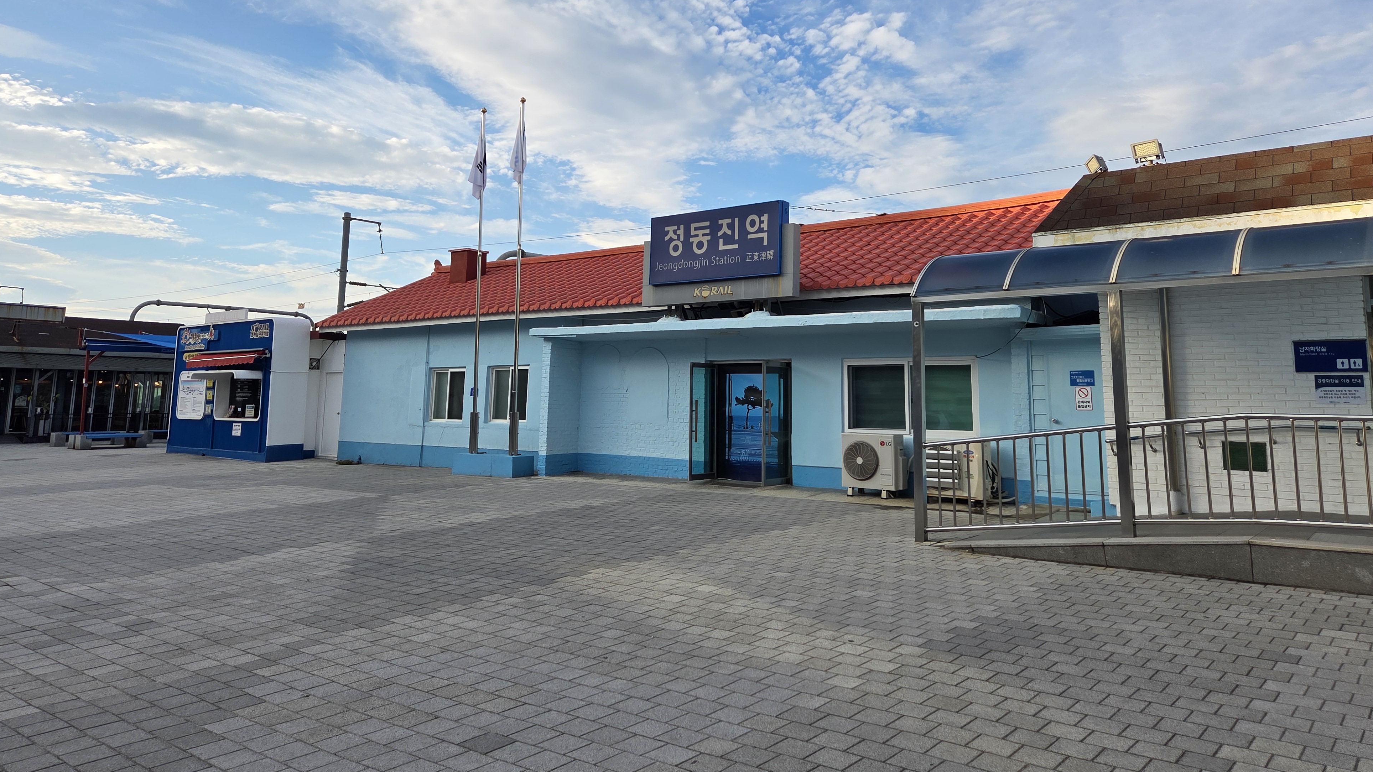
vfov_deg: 44.0
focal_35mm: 26
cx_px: 681
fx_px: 947
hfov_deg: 71.9
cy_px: 288
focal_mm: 5.4
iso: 80
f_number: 1.8
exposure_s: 1/2252
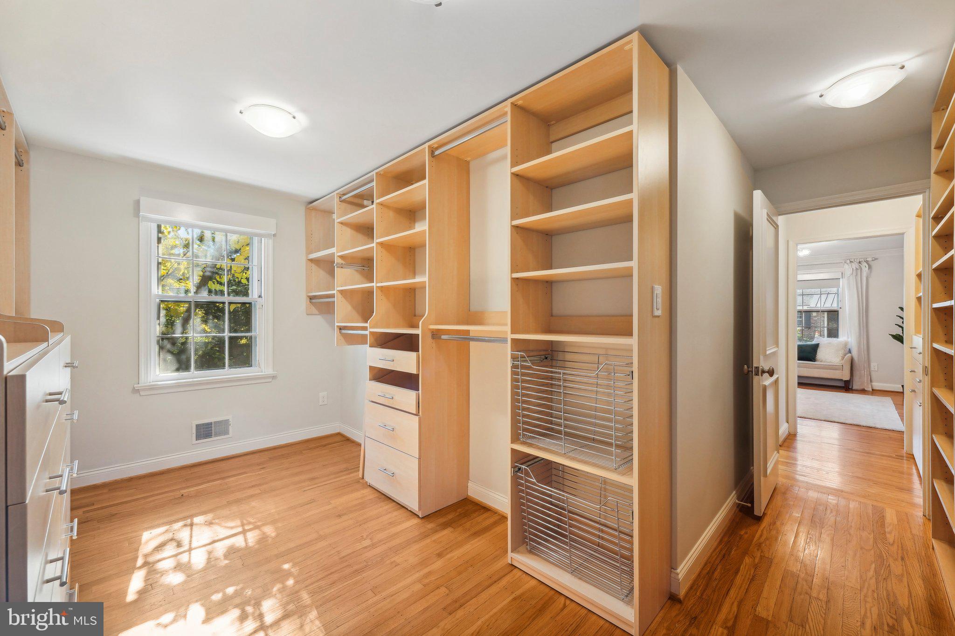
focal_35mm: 14
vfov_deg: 81.2
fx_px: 371
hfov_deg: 104.3
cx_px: 478
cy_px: 318
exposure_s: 1/15
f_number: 8
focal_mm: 14
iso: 500
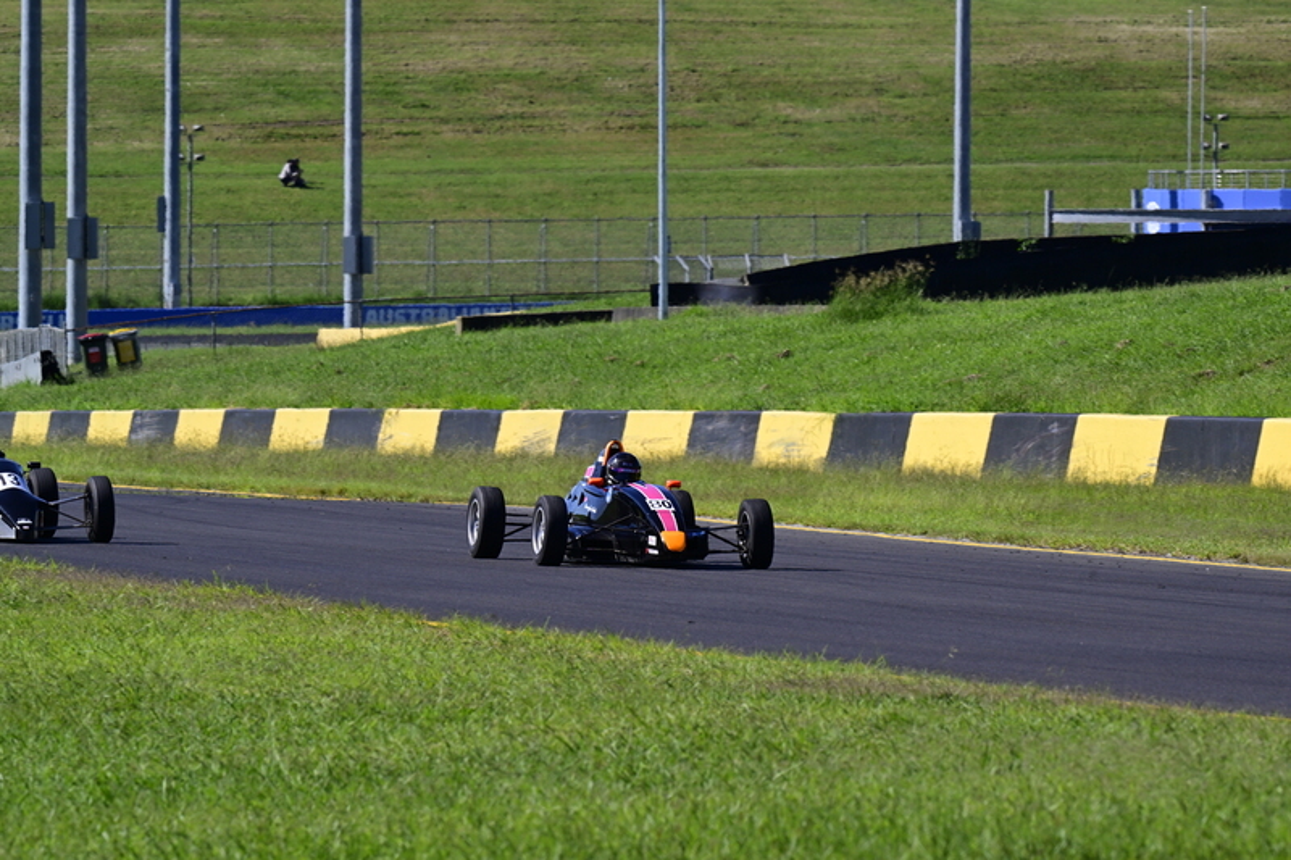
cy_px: 430
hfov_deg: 5.6
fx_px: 13265
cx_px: 646
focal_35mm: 370
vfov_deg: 3.7
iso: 400
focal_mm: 370
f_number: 11
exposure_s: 1/640
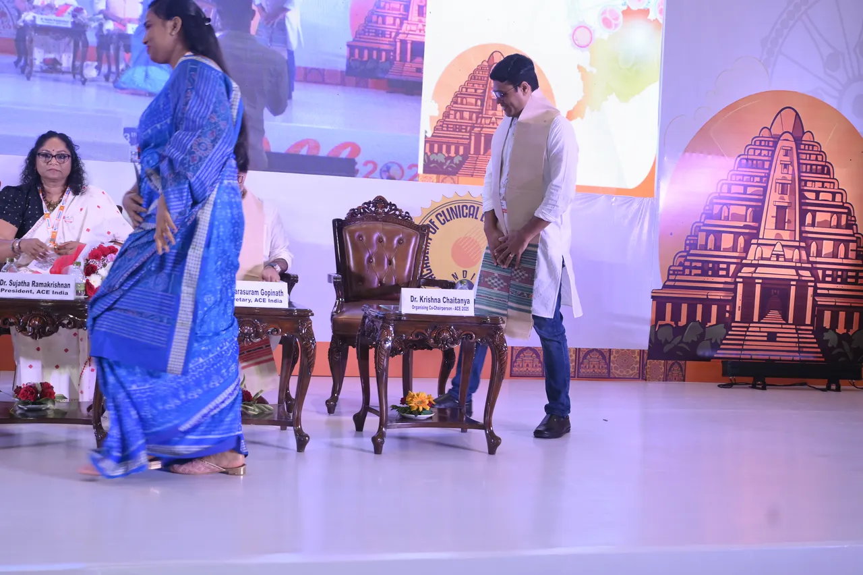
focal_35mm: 42
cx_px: 432
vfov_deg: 31.9
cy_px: 288
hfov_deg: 46.4
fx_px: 1006
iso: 640
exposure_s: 1/125
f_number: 4
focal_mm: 42
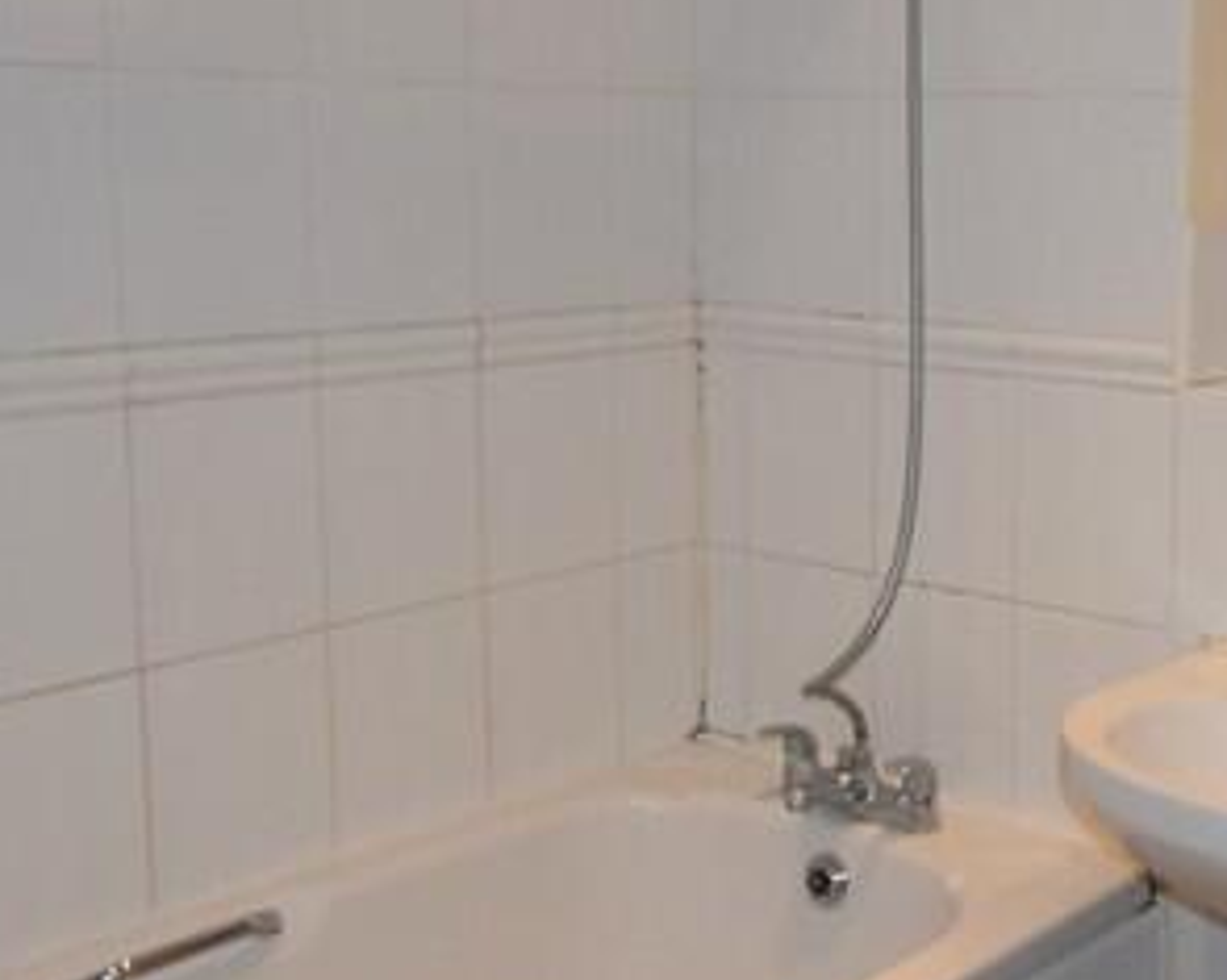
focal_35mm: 49
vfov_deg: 30.8
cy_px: 457
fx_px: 1779
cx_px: 964
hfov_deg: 36.9
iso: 1000
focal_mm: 10
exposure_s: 1/125
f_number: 4.5
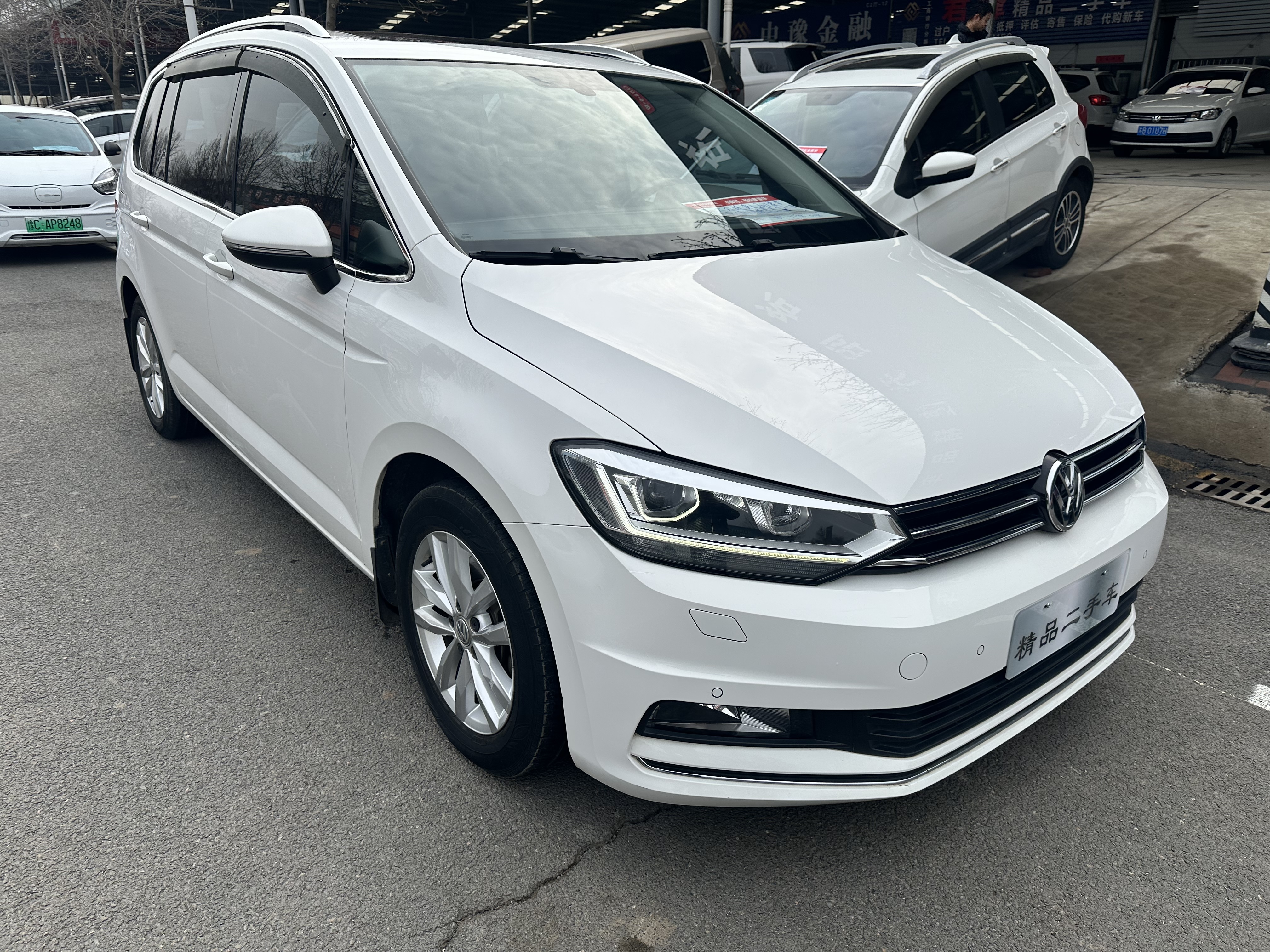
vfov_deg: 56.8
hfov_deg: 71.6
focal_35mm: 24
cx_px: 635
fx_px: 881
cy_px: 476
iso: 80
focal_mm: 6.86
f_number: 1.78
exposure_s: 1/3058
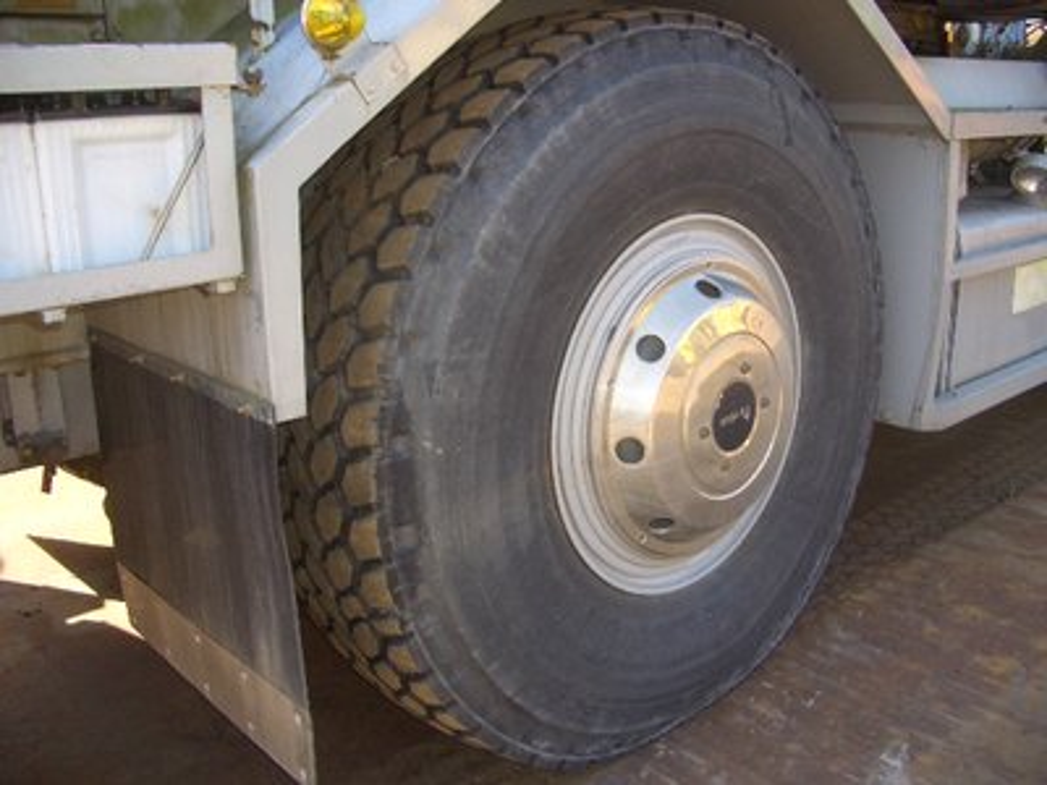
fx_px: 1059
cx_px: 524
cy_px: 392
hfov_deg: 52.6
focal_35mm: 35
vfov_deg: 40.7
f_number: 2.6
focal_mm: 5.8
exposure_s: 1/125
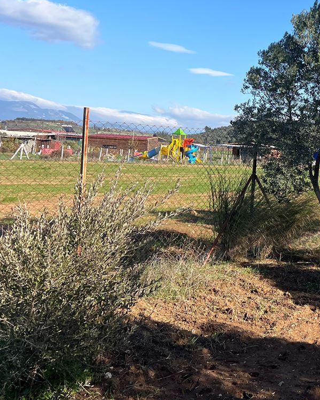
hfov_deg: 27.2
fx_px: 580
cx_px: 385
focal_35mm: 49
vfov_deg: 37.6
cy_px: 130
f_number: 1.5
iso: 50
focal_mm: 5.7
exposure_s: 1/3165
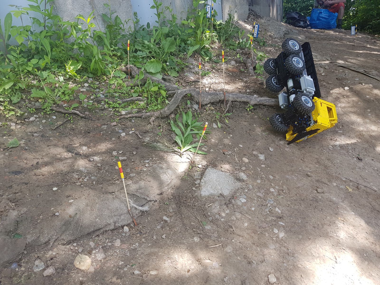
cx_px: 190
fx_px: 285
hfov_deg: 67.3
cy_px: 142
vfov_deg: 53.1
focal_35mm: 26
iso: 40
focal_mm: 4.2
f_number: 1.7
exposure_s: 1/278
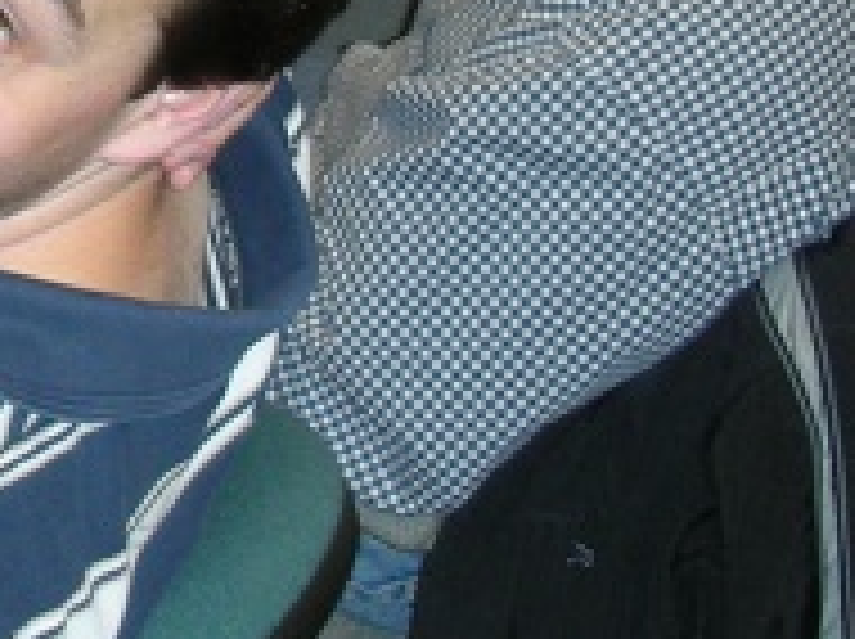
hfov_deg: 12.5
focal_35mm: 146
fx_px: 3602
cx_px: -603
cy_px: -459
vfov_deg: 9.7
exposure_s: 1/60
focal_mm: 5.8
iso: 122
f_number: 2.8
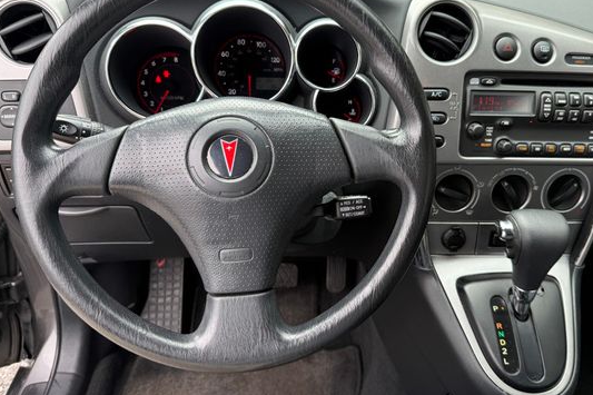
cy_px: 185
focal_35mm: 30
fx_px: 494
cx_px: 333
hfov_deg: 61.7
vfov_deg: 43.6
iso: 100
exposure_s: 1/327
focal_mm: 6.76
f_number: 1.78
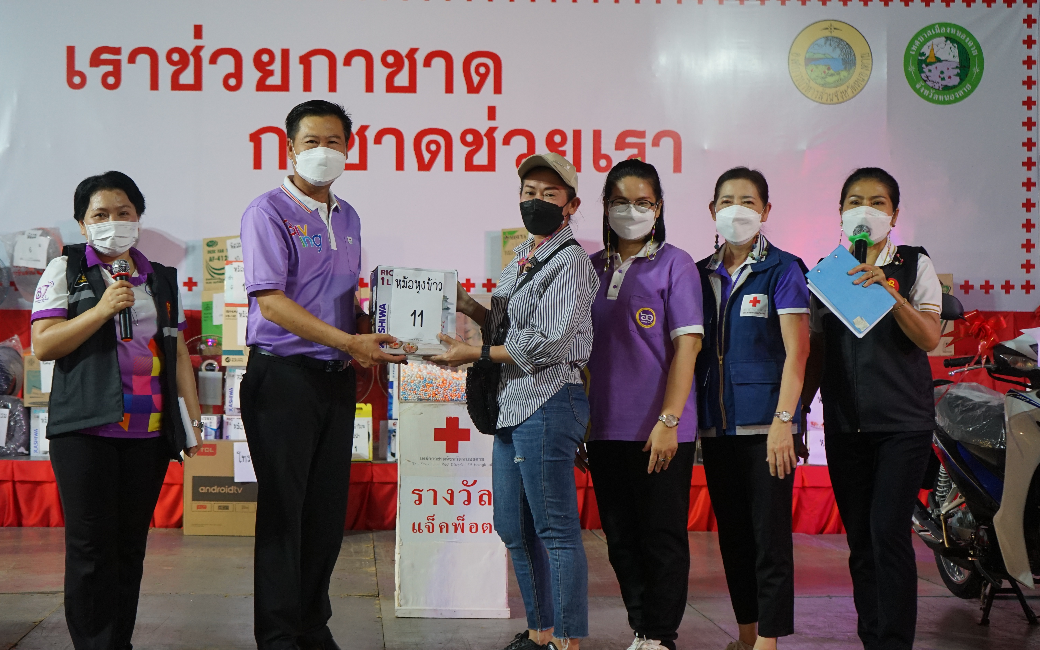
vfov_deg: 24.9
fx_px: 1474
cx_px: 459
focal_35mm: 52
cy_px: 356
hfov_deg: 38.8
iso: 1000
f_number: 4.5
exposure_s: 1/160
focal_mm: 45
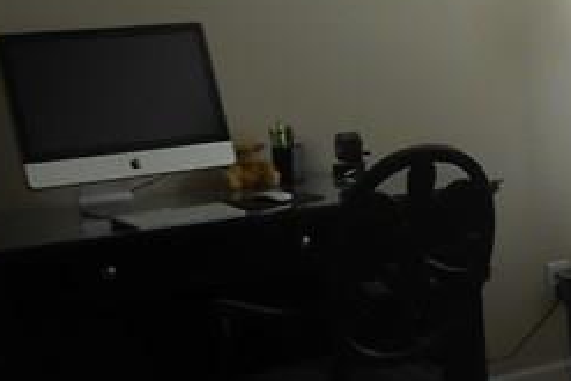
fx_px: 1777
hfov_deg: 16.4
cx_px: 892
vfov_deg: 12.2
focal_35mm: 112
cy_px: 189
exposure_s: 1/80
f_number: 3.5
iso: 80
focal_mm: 4.6
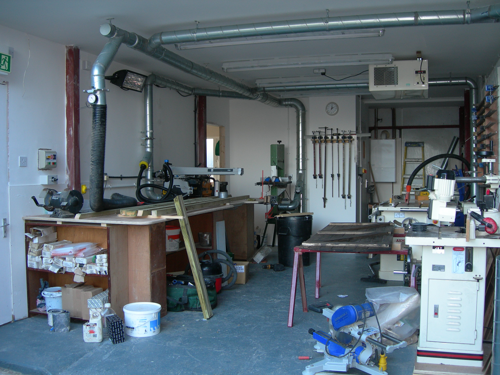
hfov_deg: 49.0
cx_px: 250
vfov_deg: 37.7
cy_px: 188
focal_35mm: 38
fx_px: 549
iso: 50
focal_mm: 7.8
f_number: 2.8
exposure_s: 1/30
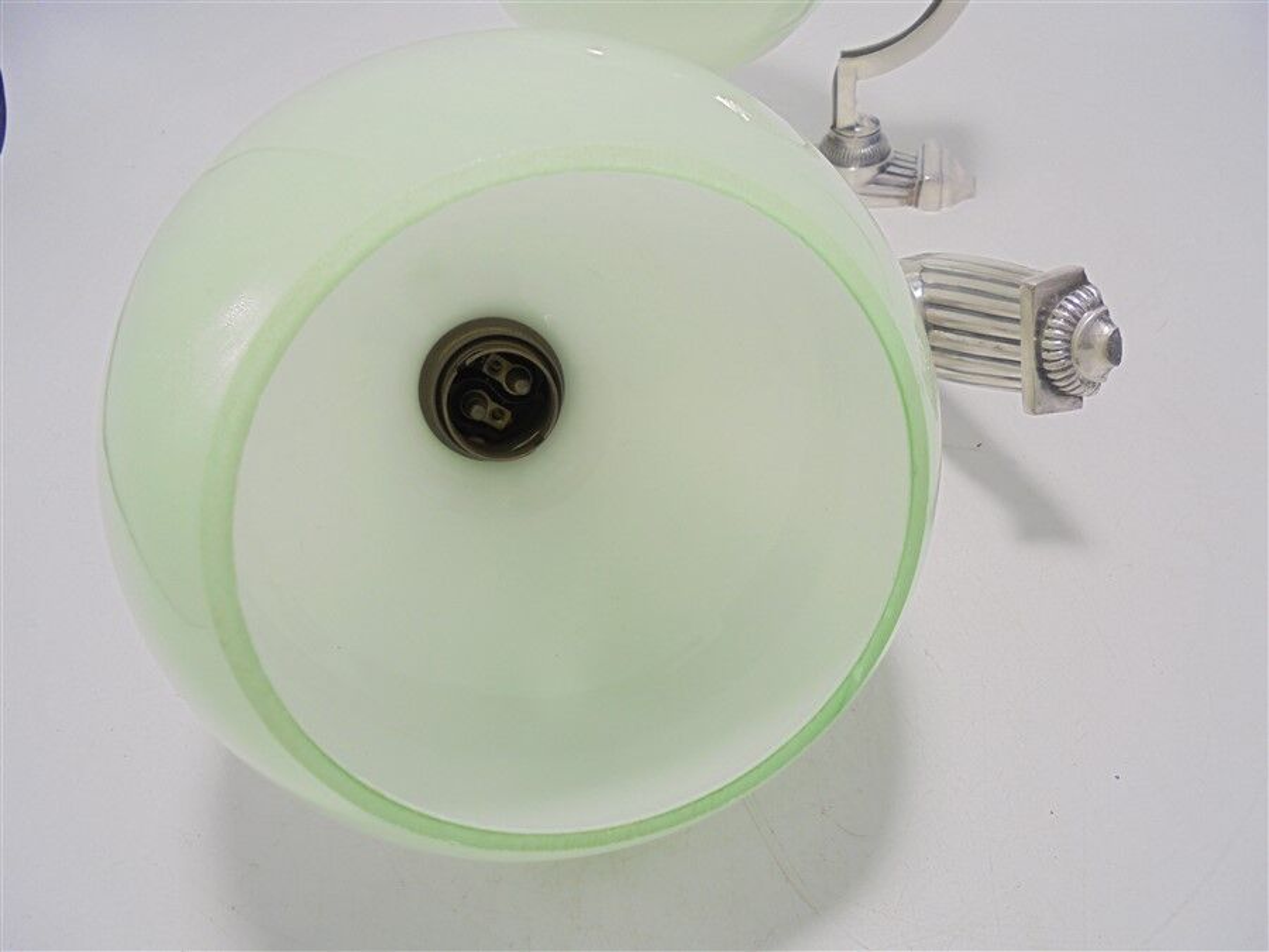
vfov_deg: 53.1
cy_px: 476
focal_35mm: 26
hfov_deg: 67.3
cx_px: 634
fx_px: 953
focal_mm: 4.6
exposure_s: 1/80
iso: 100
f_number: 3.5
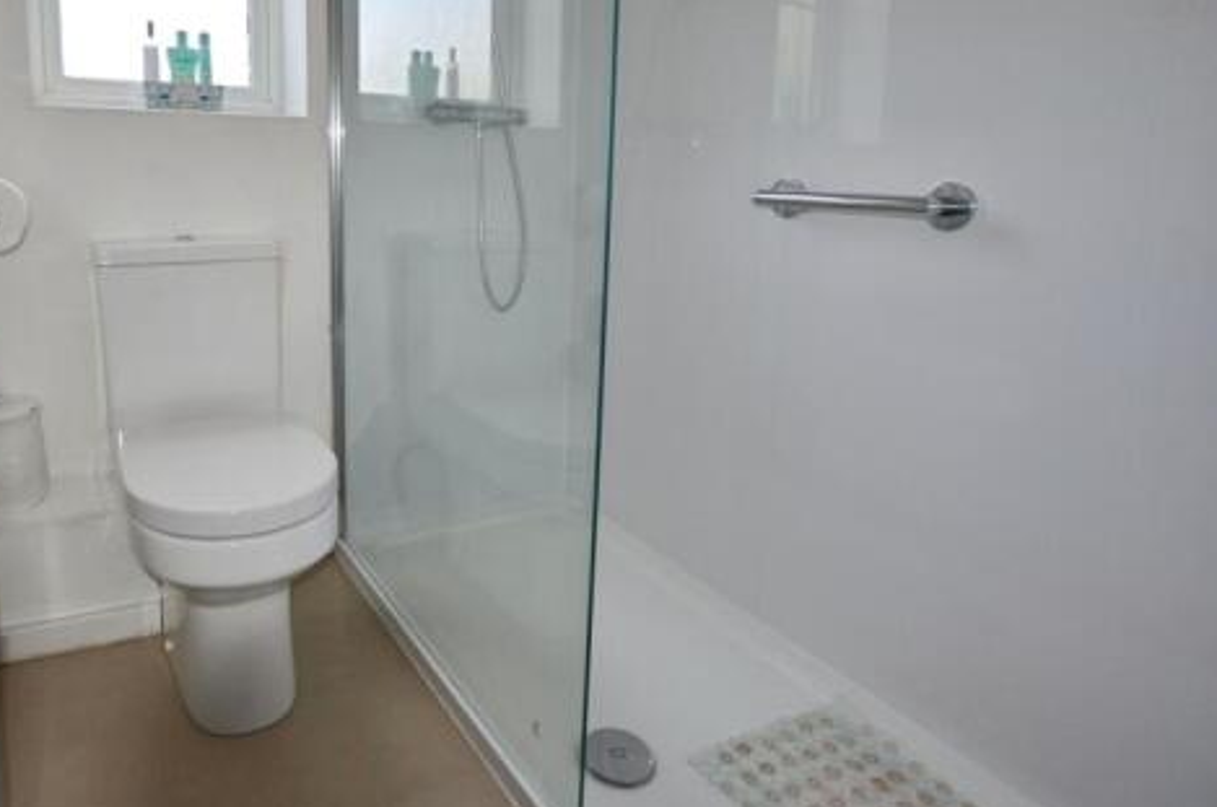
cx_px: 397
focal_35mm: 21
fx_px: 709
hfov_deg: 78.4
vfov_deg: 59.1
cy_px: 349
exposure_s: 1/200
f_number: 3.5
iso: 180
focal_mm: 10
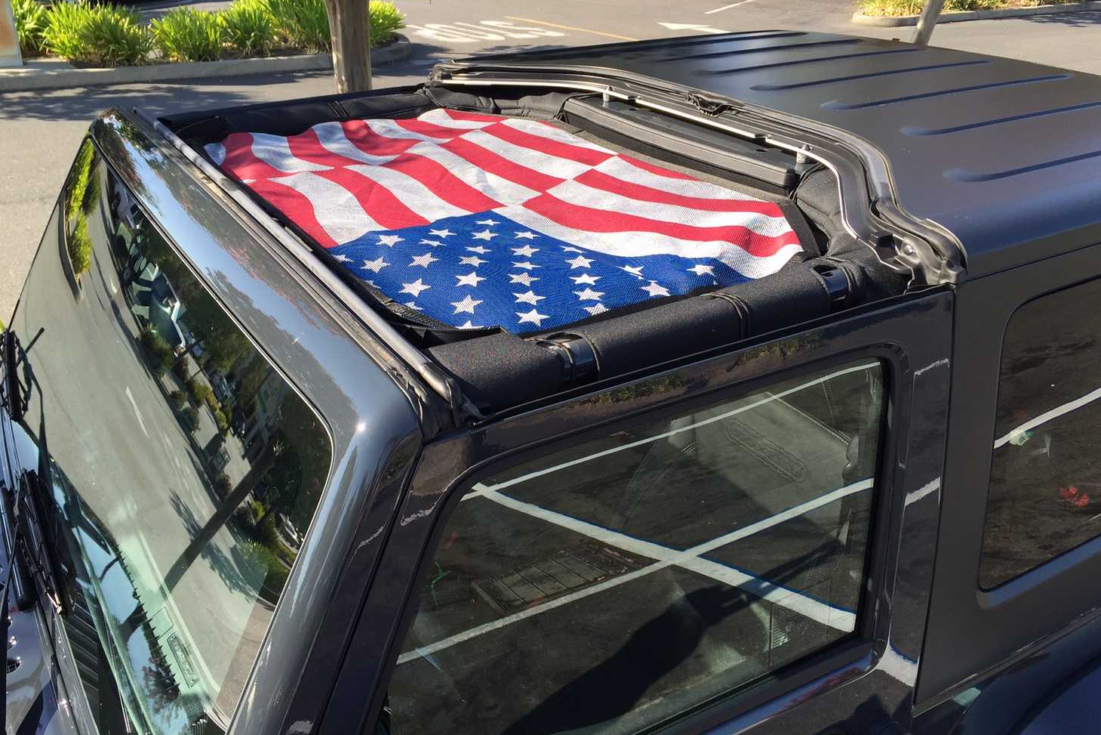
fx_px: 948
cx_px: 543
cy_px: 383
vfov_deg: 42.3
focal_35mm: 31
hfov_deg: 60.3
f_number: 2.2
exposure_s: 1/514
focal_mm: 4.15
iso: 32
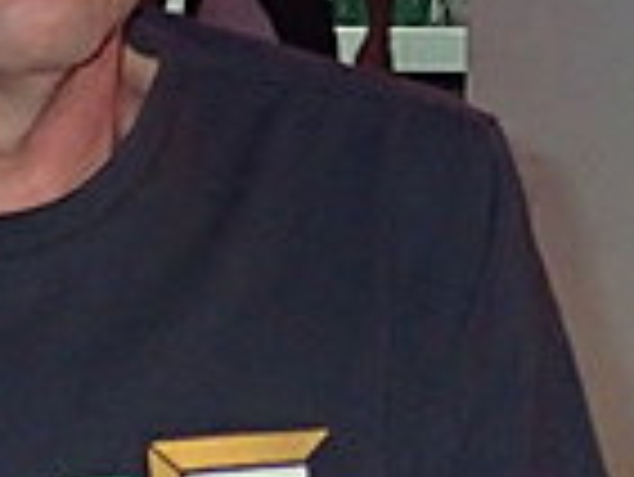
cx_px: 1079
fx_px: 3648
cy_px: 9
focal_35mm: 199
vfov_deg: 7.4
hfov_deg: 9.5
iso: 640
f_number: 2.6
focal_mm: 6.42
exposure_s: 1/30
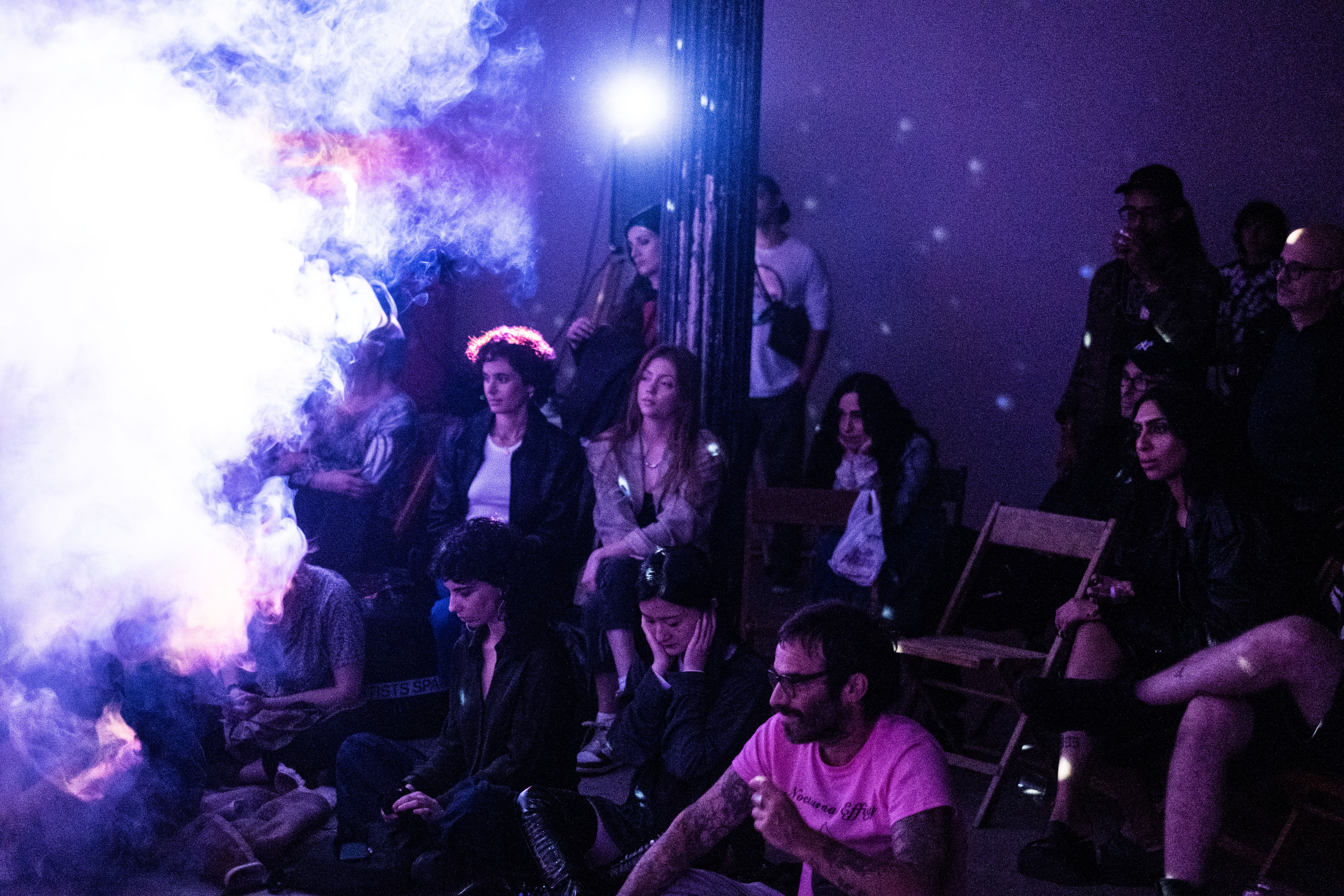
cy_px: 448
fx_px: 1979
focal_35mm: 53
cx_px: 672
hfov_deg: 37.5
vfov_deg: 25.5
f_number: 1.4
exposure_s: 1/160
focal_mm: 35
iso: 3200
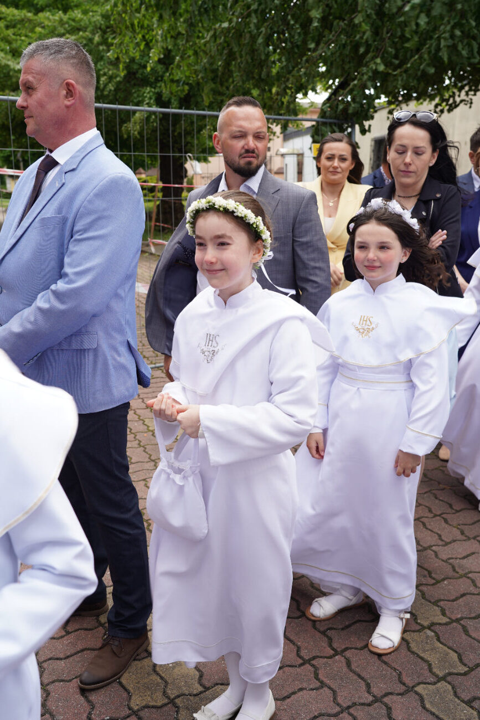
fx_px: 680
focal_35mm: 34
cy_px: 360
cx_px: 240
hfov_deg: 38.9
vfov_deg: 55.8
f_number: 5.6
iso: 125
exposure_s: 1/100
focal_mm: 34
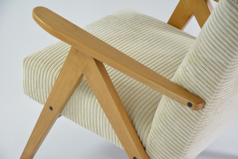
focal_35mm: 99
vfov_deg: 13.8
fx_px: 655
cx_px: 119
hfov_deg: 20.6
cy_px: 80
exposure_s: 1/125
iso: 800
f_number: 5.6
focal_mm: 66
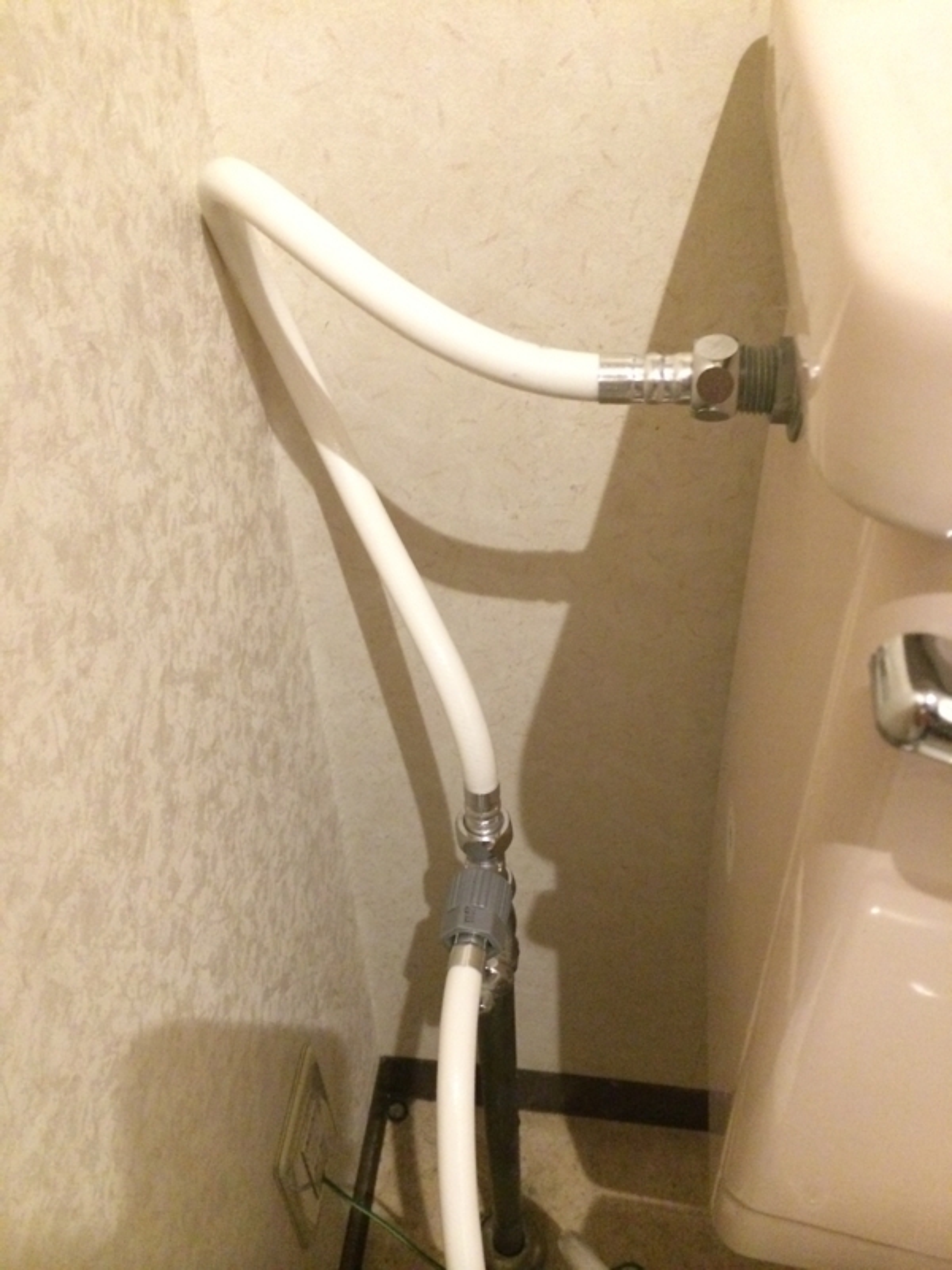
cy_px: 635
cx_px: 476
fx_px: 1100
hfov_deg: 46.8
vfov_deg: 60.0
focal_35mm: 30
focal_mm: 4.12
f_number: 2.2
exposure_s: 1/15
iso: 800
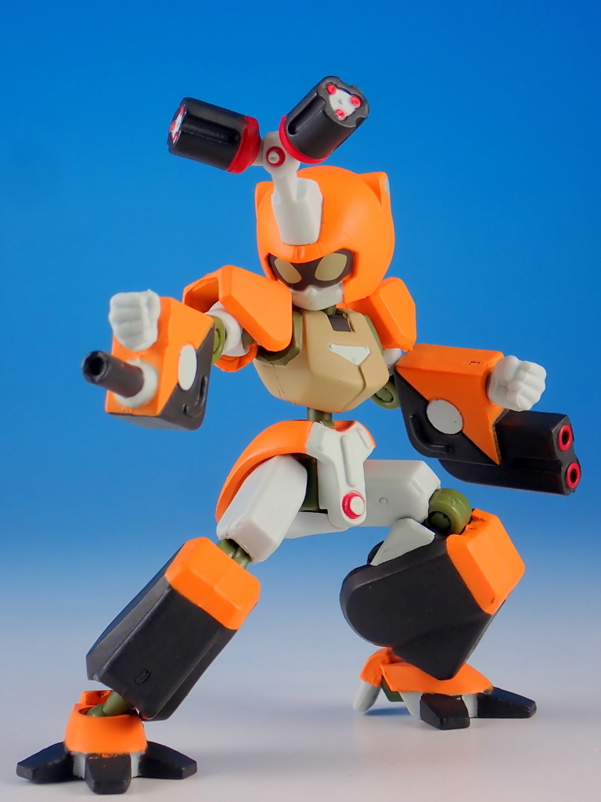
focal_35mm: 100
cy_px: 401
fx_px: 2315
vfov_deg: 19.6
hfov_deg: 14.8
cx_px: 300
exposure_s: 1/3
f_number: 18
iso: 100
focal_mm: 18
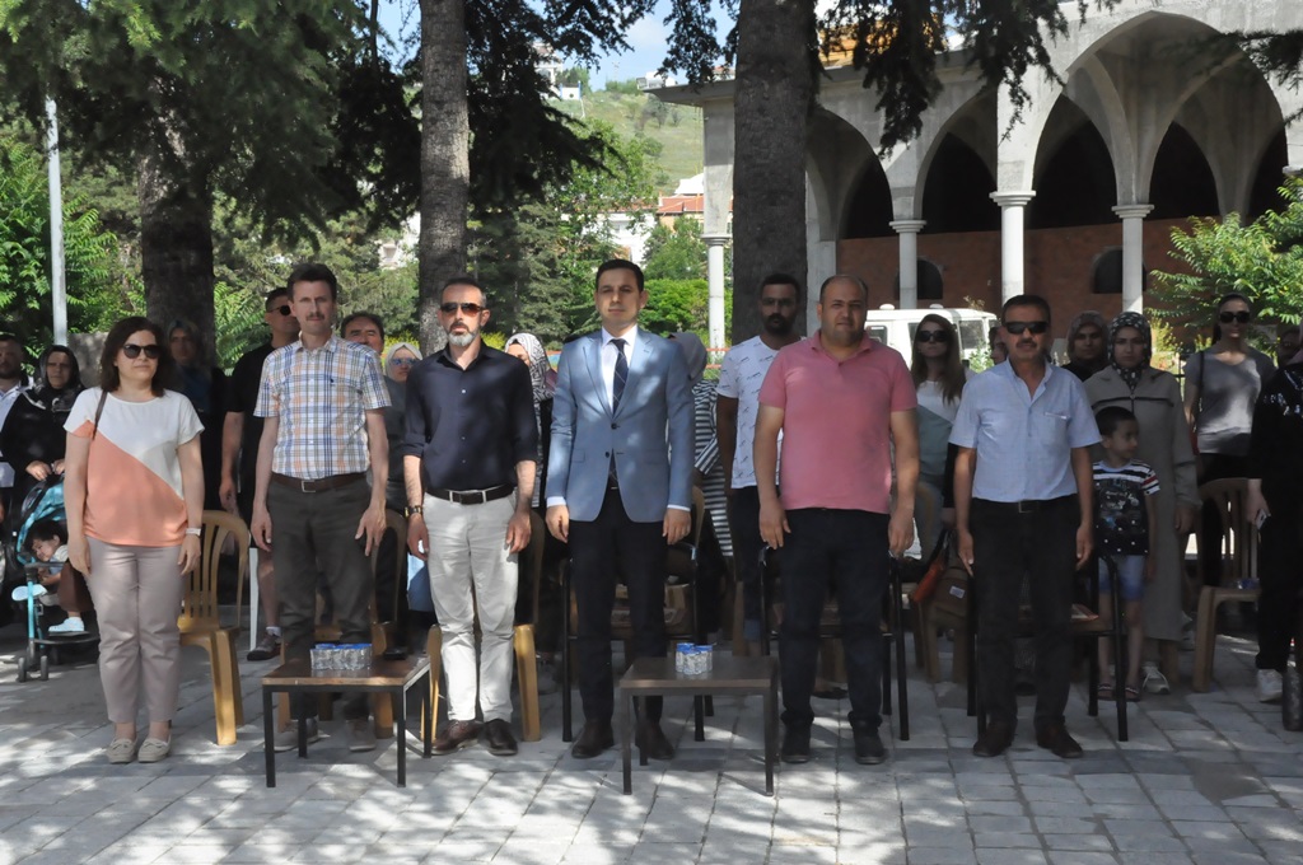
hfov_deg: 37.9
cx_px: 652
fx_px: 1898
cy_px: 432
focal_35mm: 52
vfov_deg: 25.7
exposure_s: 1/1000
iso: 3200
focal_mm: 35
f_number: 16
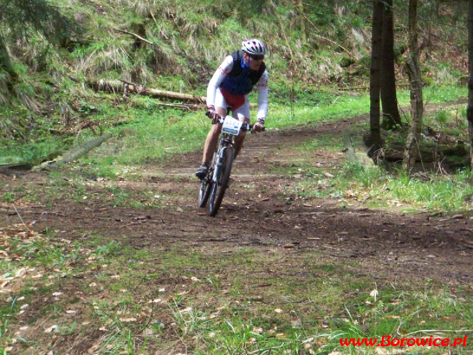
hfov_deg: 16.8
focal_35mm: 117
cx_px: 236
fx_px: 1599
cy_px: 178
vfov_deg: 12.7
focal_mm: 19.2
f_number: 4.4
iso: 400
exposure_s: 1/250
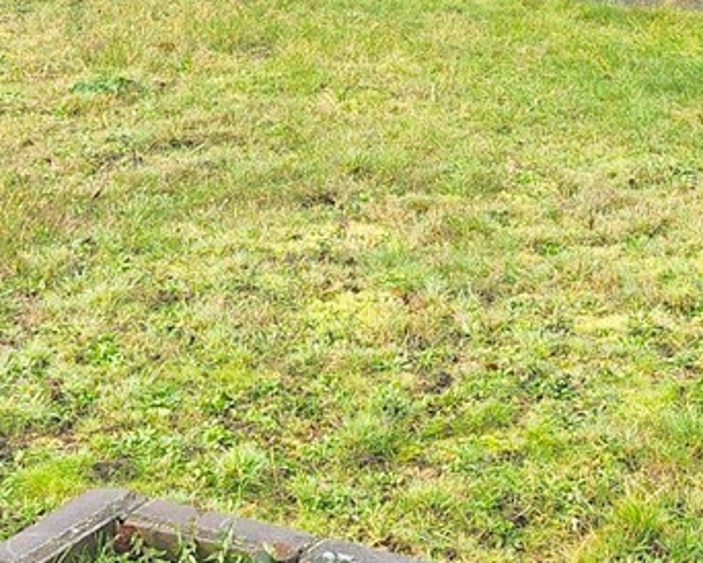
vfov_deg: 13.7
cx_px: 434
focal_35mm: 105
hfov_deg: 18.2
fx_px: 2186
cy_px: -300
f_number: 1.8
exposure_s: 1/591
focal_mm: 5.5
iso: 25
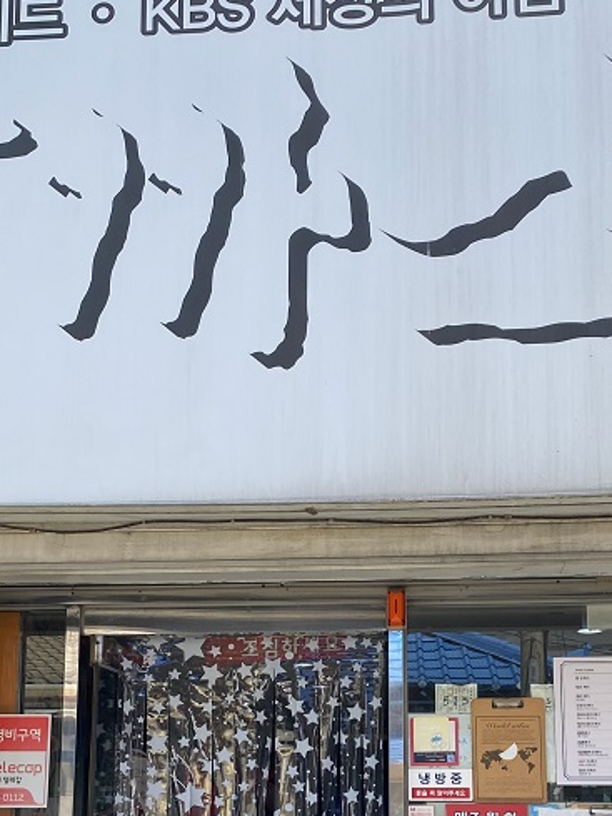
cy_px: 669
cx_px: 320
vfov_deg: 36.1
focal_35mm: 51
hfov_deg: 28.6
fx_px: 1202
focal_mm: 4.25
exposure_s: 1/767
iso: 32
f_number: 1.8
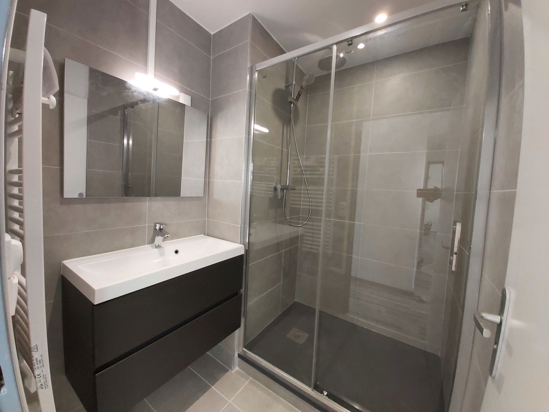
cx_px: 274
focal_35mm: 13
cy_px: 206
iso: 125
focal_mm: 1.42
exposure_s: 1/50
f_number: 2.2
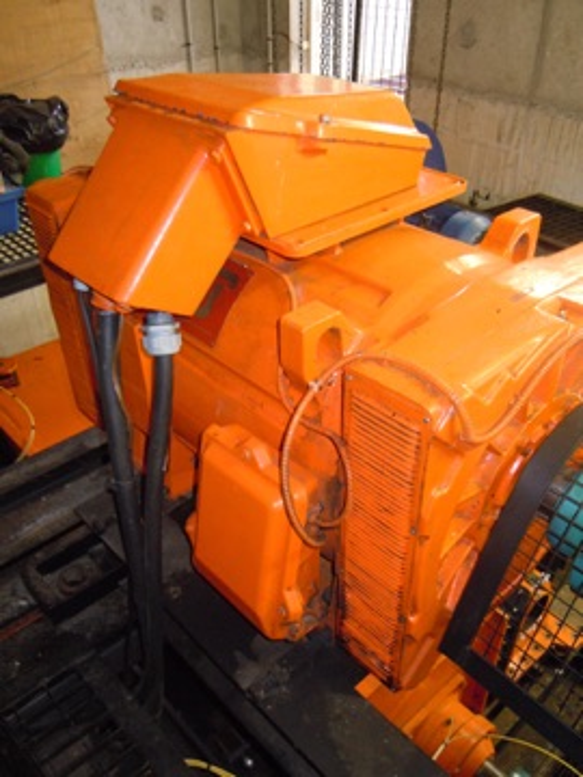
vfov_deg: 60.0
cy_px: 388
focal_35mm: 30
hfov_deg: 46.8
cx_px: 292
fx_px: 674
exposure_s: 1/13
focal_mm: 5.4
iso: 400
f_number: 3.5
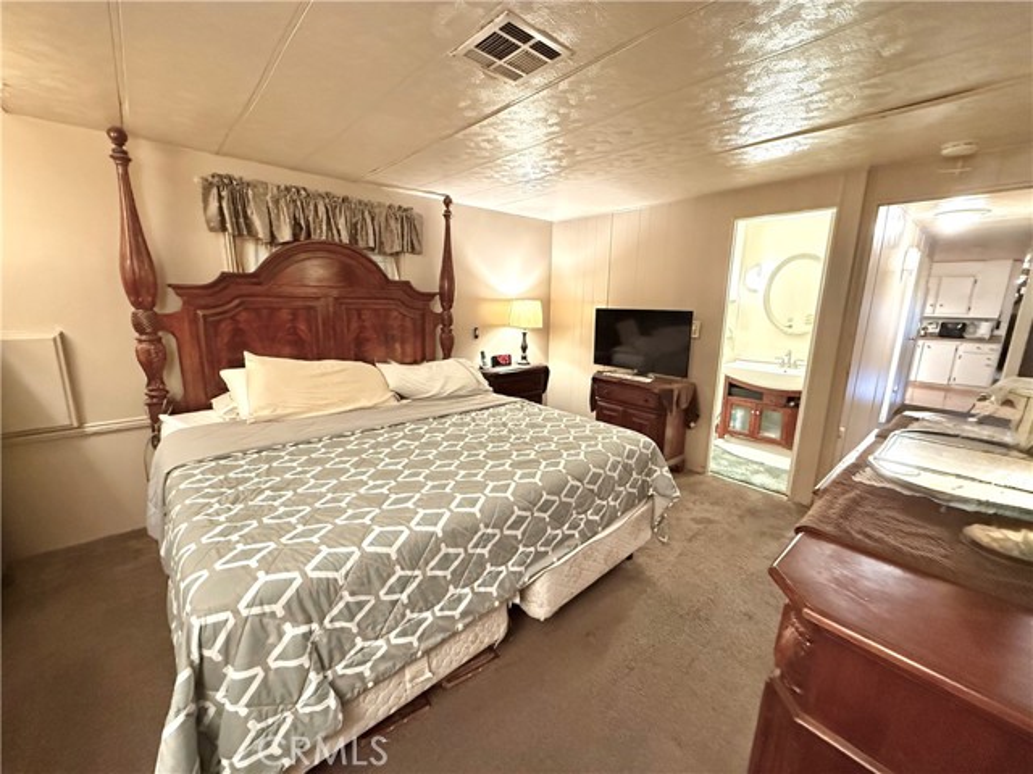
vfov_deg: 85.7
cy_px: 387
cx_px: 516
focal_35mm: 14
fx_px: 418
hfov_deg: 102.1
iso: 1000
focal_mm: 2.22
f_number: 2.2
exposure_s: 1/40
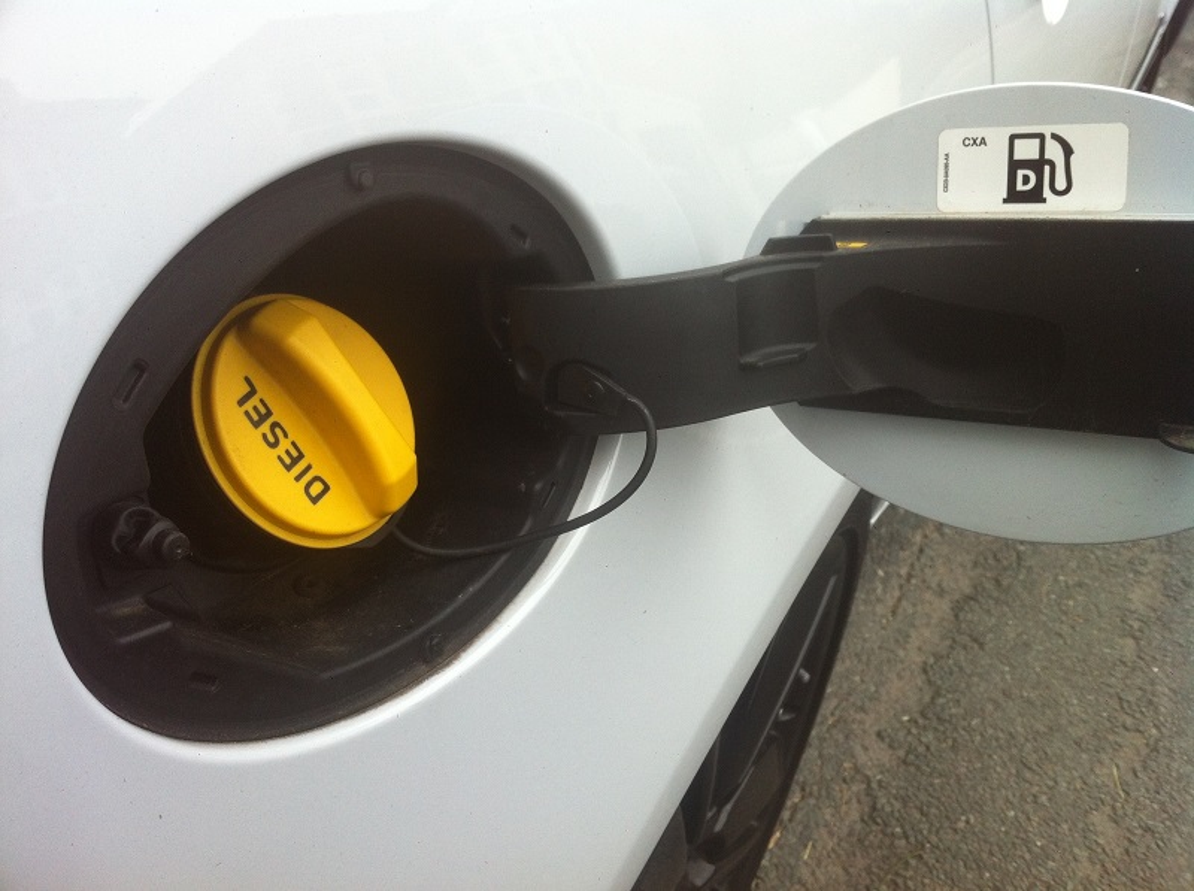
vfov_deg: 40.6
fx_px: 1205
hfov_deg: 52.7
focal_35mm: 35
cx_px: 597
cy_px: 446
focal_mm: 3.85
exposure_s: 1/372
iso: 80
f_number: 2.8
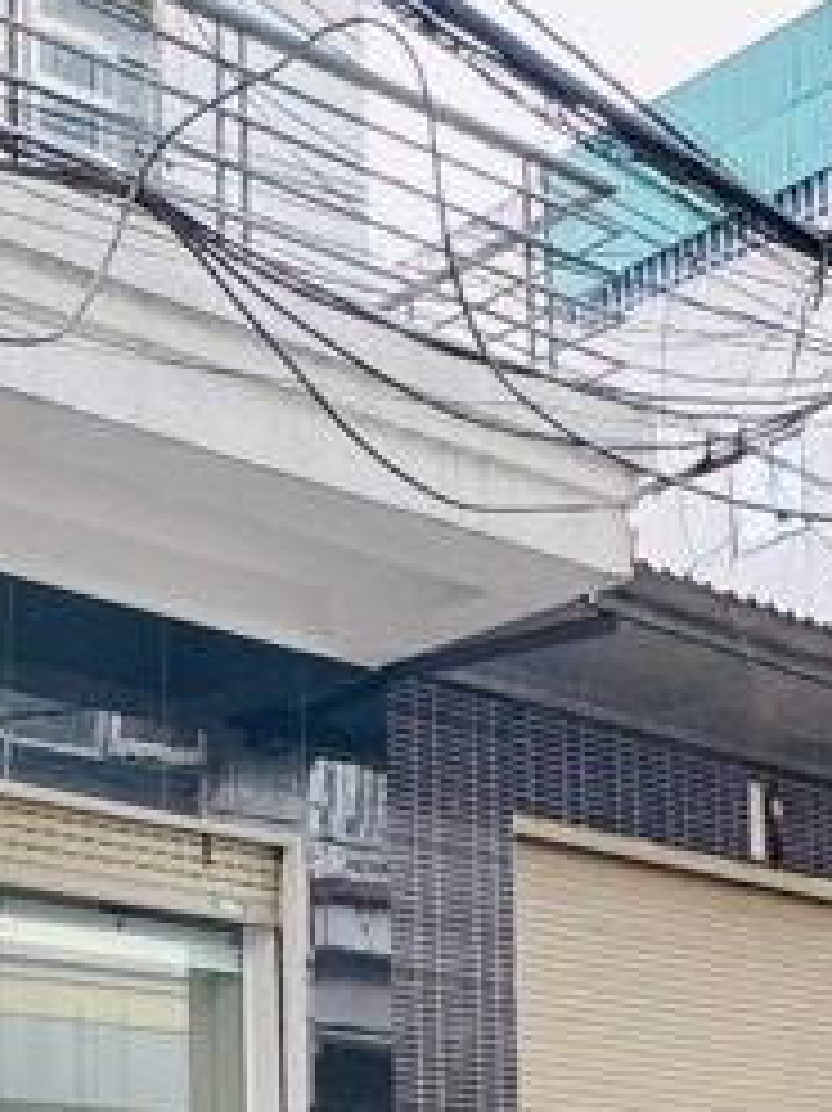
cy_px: 1198
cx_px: -441
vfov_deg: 30.1
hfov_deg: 21.0
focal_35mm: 58
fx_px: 1860
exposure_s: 1/99
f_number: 2.2
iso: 200
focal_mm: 2.22
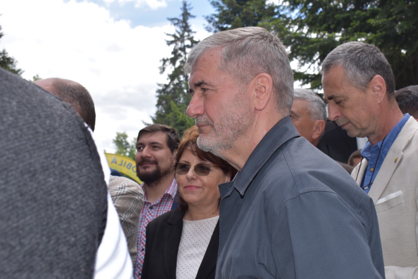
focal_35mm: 45
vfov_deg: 29.9
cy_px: 140
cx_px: 209
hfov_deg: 43.6
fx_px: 522
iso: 100
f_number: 7.1
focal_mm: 30
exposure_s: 1/200
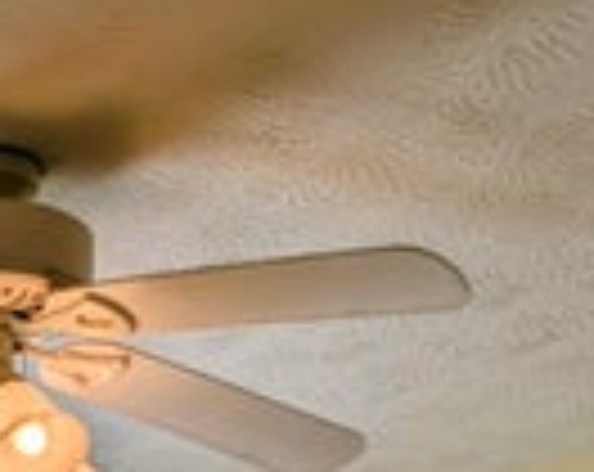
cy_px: 1245
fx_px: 2000
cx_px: -148
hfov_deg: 16.1
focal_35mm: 114
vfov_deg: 10.8
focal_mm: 6.81
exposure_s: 1/682
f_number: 1.85
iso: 53
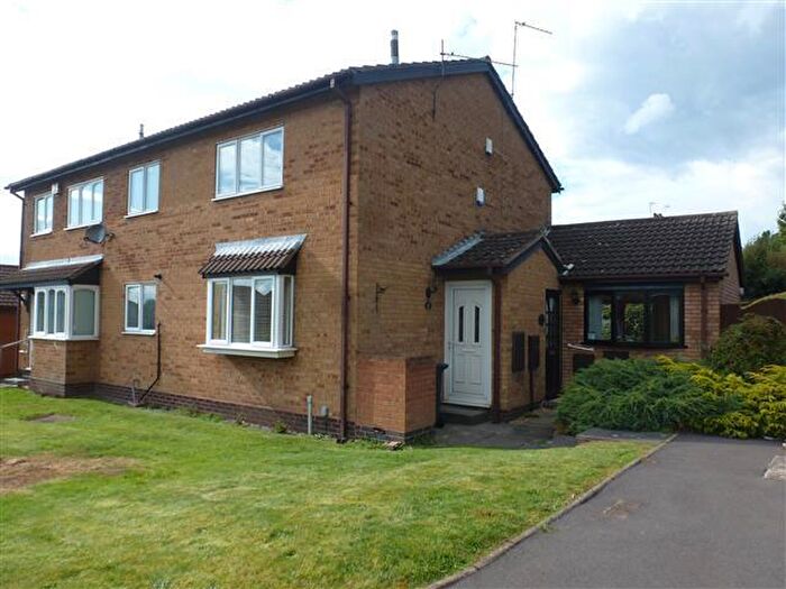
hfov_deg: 71.6
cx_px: 393
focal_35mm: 24
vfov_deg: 56.8
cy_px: 294
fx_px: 545
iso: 100
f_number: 4
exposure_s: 1/320
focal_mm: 4.3
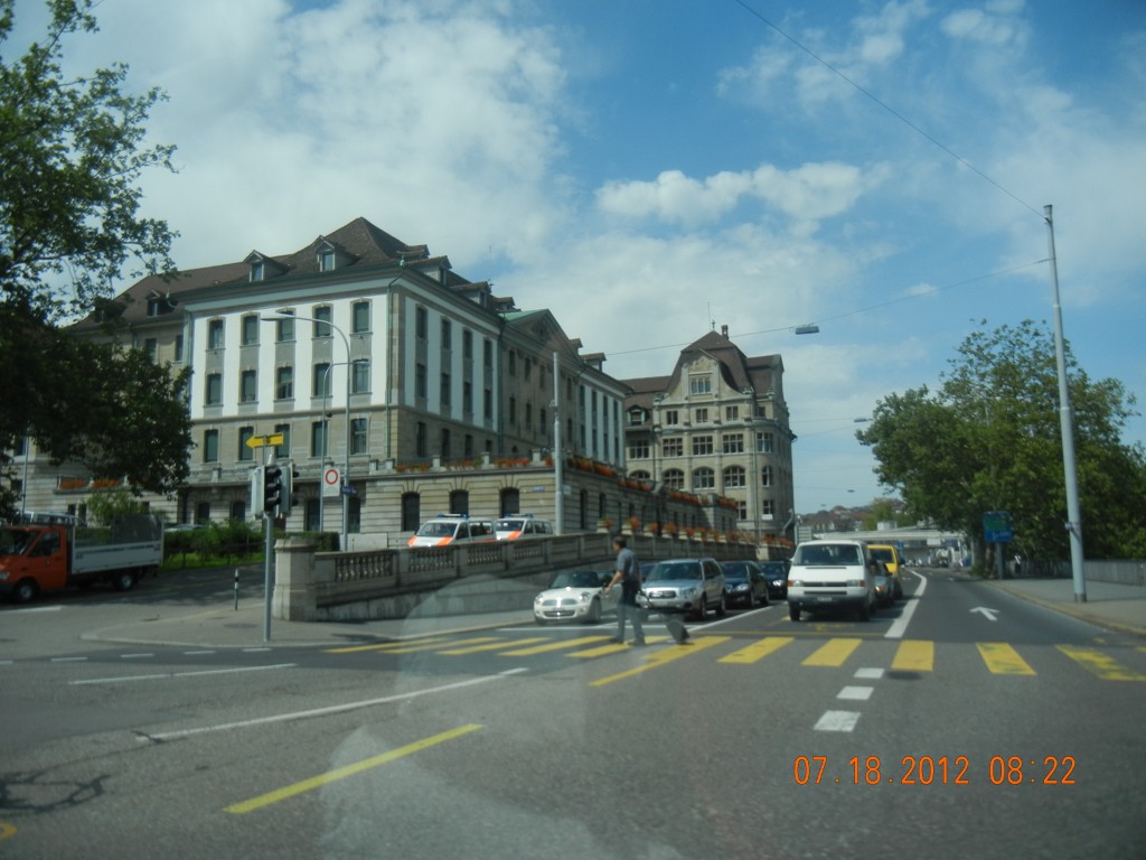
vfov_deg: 46.8
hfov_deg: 60.0
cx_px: 573
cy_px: 430
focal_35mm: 30
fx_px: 993
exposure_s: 1/512
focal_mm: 5.4
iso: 160
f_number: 7
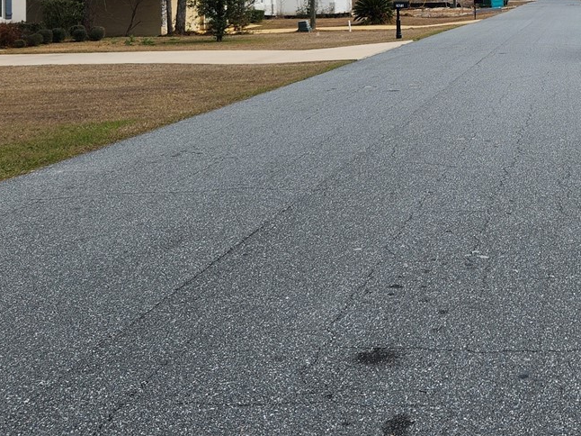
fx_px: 956
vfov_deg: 24.1
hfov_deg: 32.1
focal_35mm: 57
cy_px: -31
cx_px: 524
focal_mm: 5.4
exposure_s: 1/2186
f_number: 1.8
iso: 20
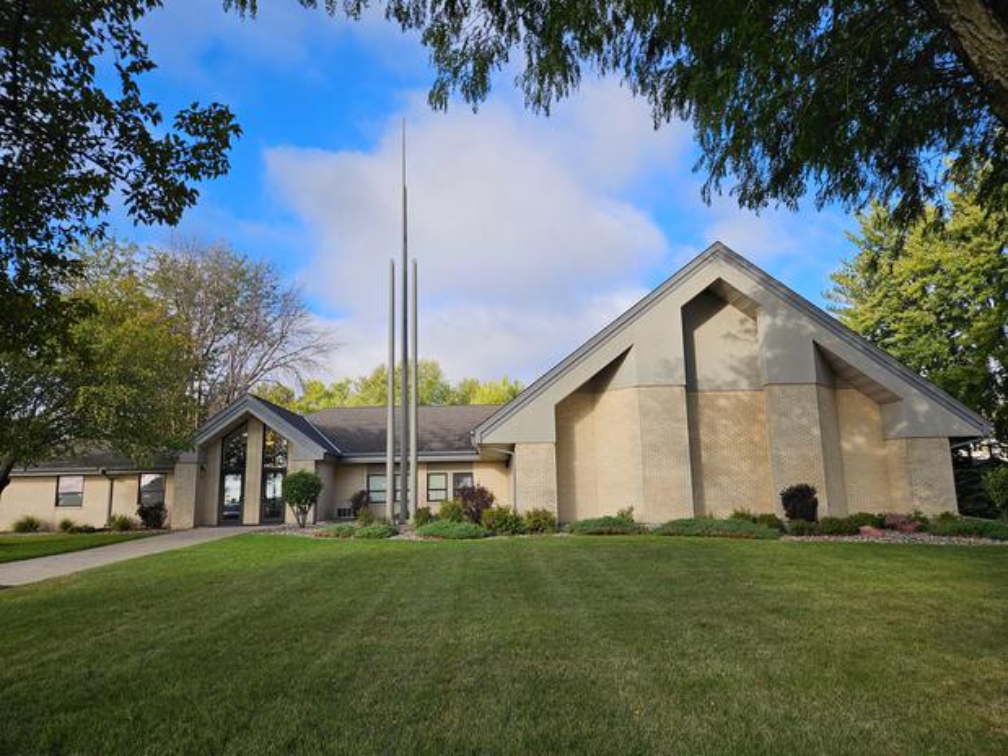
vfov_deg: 58.9
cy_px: 378
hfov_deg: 73.9
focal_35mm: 23
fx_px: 670
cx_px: 504
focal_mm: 5.4
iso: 32
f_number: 1.8
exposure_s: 1/1614
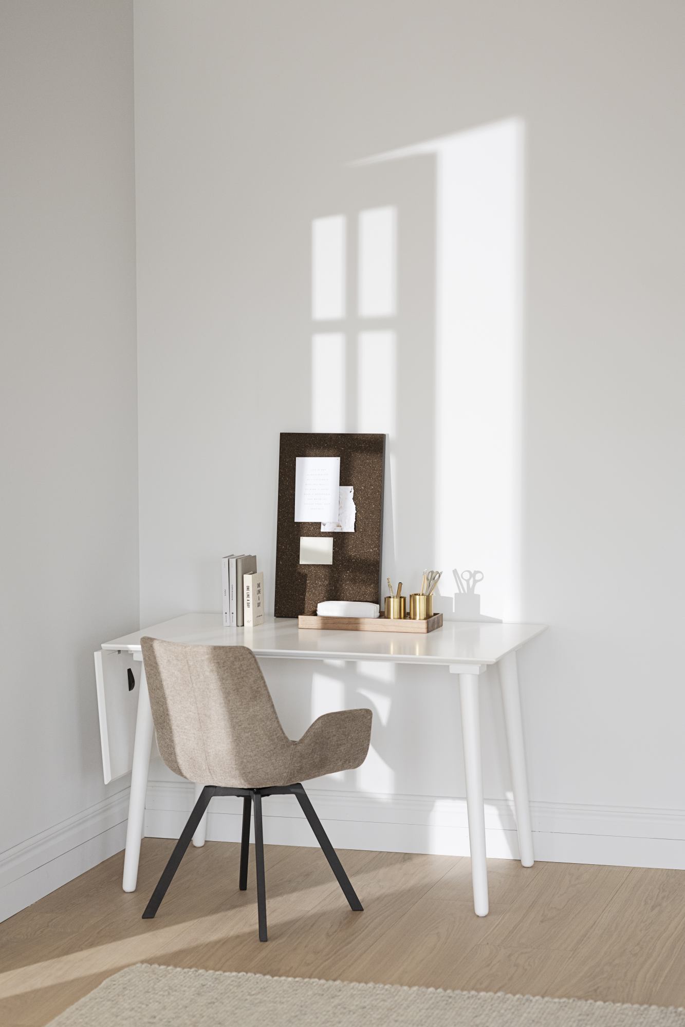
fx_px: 2426
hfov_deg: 16.1
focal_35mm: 85
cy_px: 514
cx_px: 342
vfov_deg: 23.9
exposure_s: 1/60
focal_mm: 85
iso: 1000
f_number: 2.8
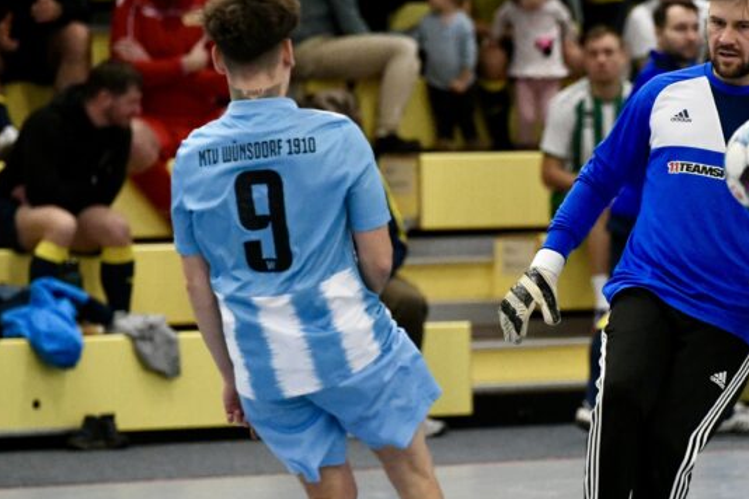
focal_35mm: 307
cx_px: 480
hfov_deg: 6.7
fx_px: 6387
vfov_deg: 4.5
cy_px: 340
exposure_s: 1/1600
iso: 8000
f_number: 2.8
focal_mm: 160
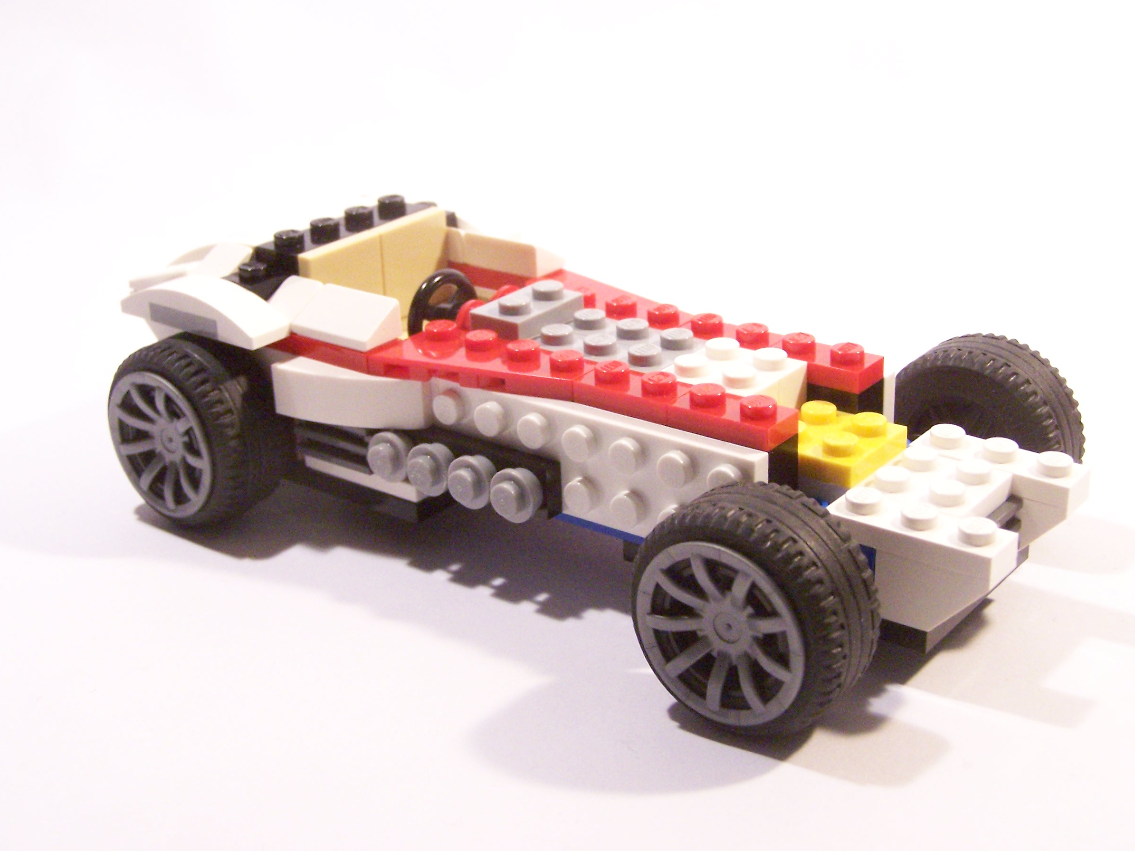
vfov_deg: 26.6
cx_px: 610
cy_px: 408
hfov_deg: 34.9
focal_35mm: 55
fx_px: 1803
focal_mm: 8.5
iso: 400
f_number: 3.2
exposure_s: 1/45
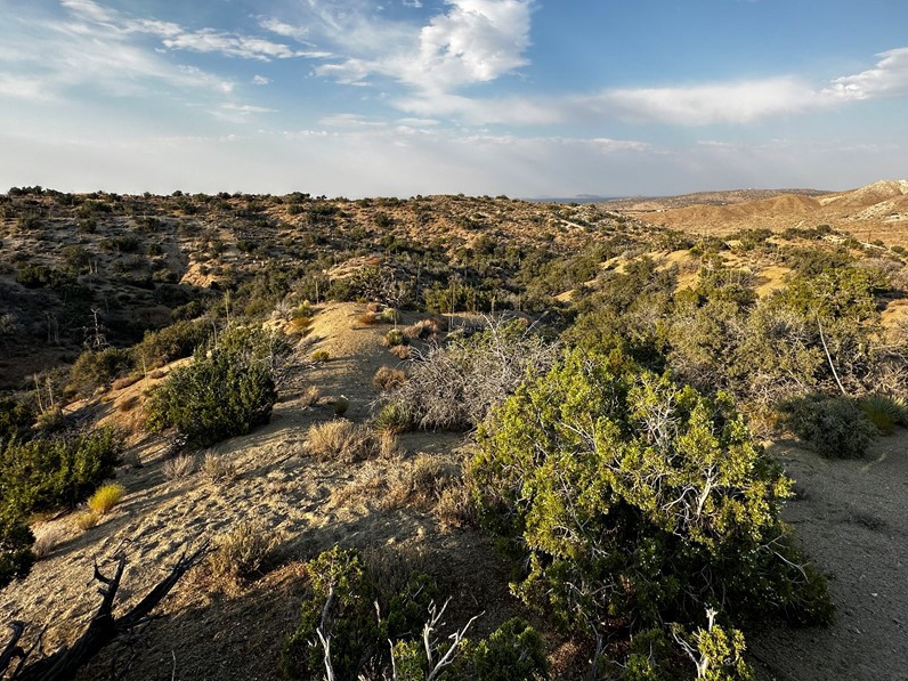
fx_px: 472
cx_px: 509
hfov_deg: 87.4
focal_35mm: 18
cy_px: 273
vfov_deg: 70.9
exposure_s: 1/1114
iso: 40
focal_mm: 2.22
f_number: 2.2
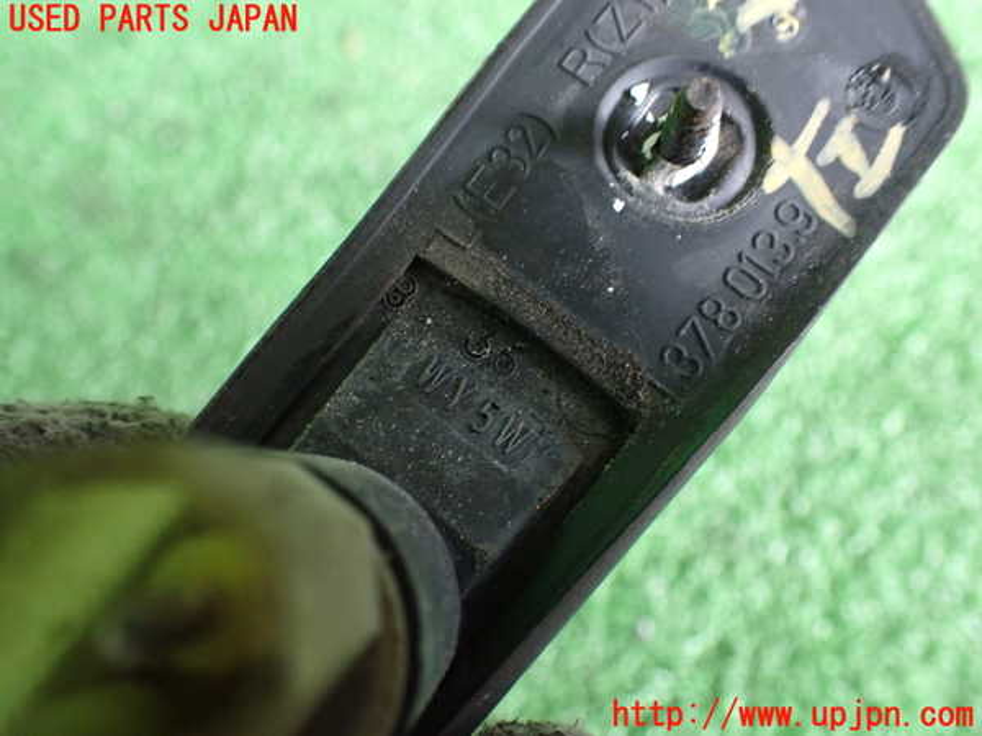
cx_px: 491
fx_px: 851
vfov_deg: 46.8
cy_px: 368
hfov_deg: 60.0
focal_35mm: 30
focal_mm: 5.4
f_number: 2.3
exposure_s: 1/60
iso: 800
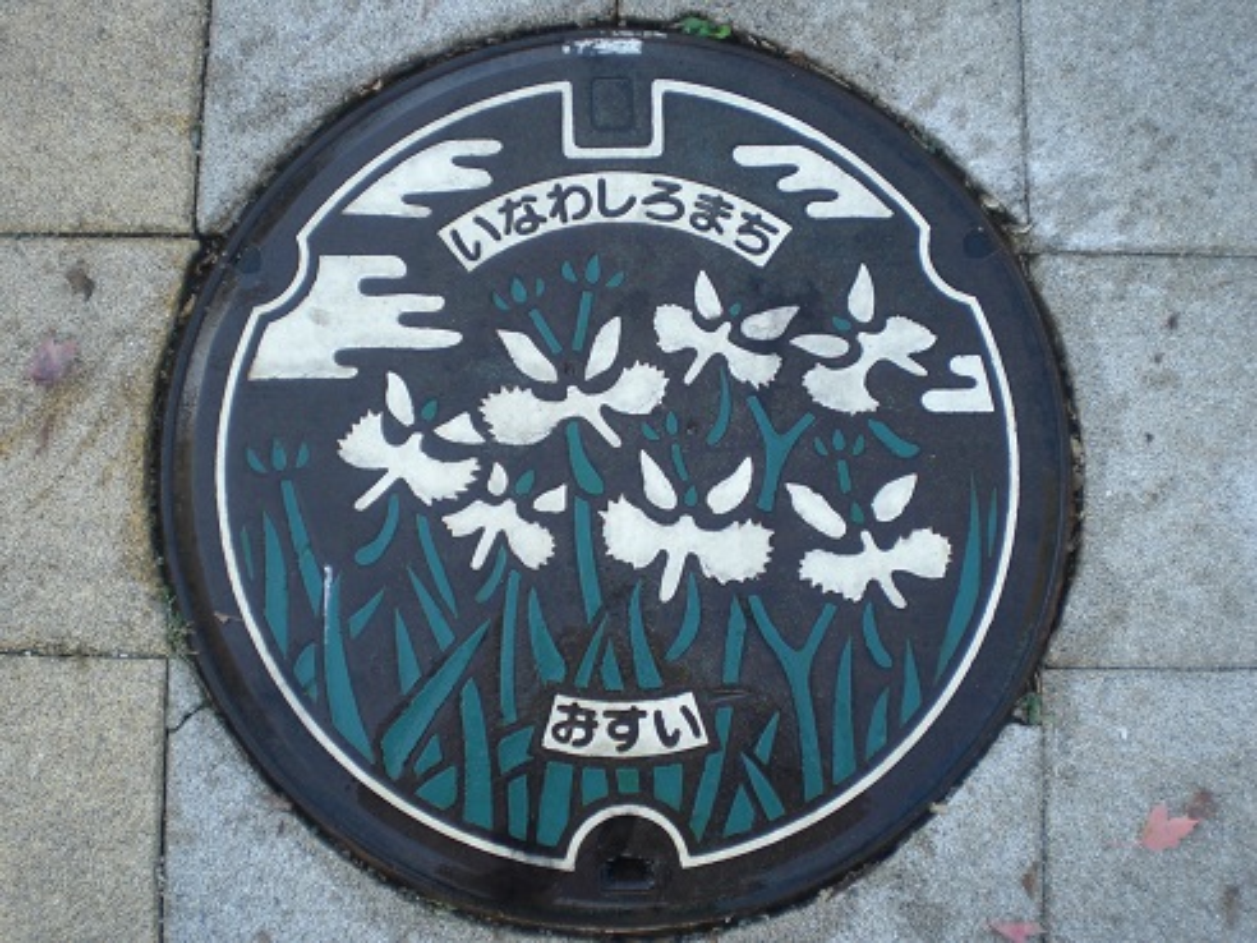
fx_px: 1380
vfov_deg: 37.7
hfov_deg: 49.0
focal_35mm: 38
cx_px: 628
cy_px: 472
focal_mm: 6.3
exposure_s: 1/80
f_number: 3.1
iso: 50
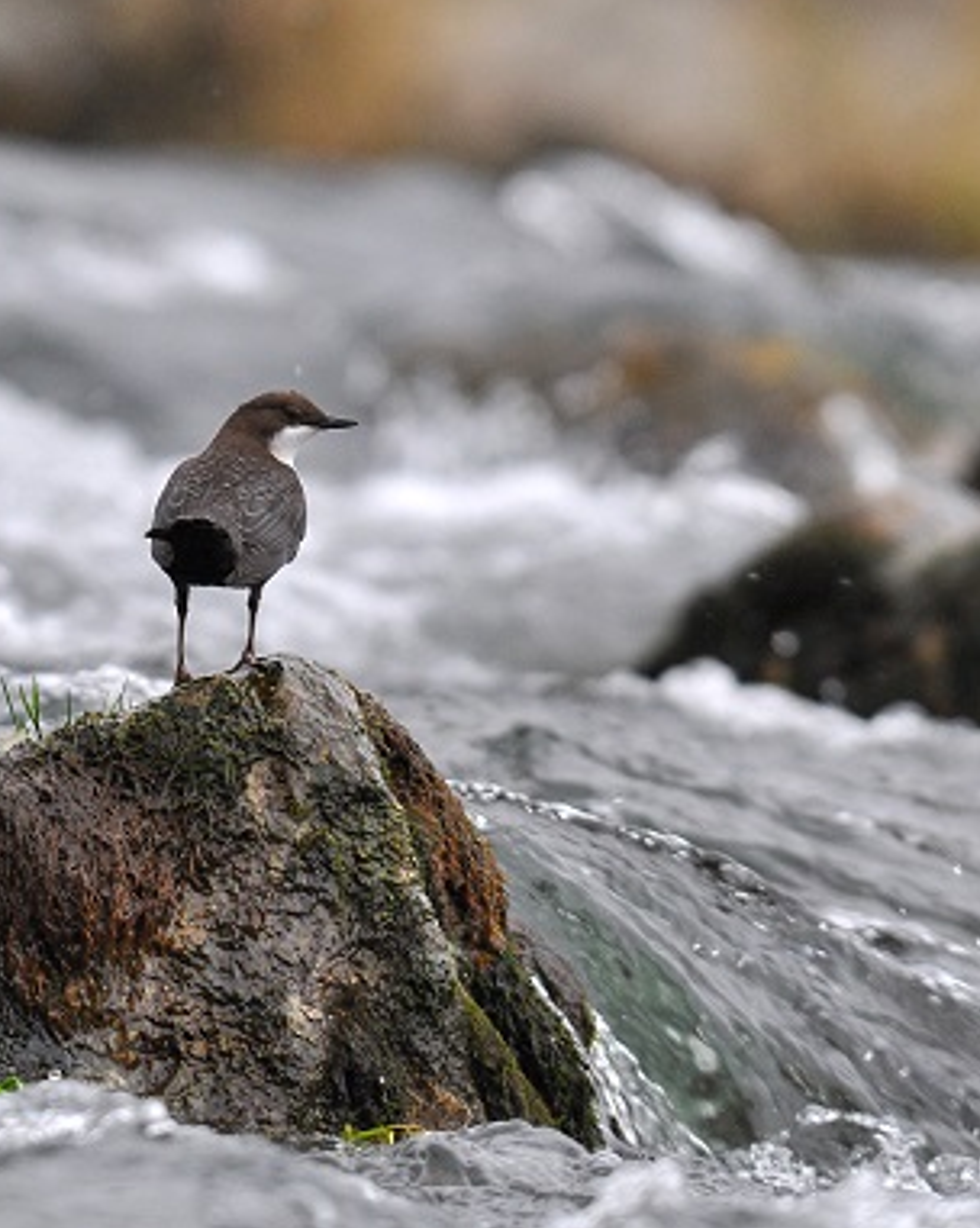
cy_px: 503
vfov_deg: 2.4
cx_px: 239
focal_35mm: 798
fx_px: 28978
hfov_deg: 1.9
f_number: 7.1
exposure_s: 1/400
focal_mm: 300
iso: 640
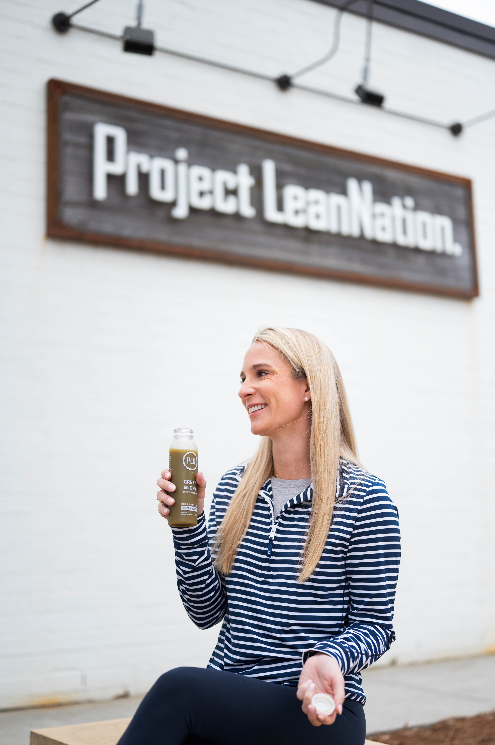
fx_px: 1033
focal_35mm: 50
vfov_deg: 39.6
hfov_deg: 27.0
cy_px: 372
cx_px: 248
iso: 320
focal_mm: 50
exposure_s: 1/2500
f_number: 1.8
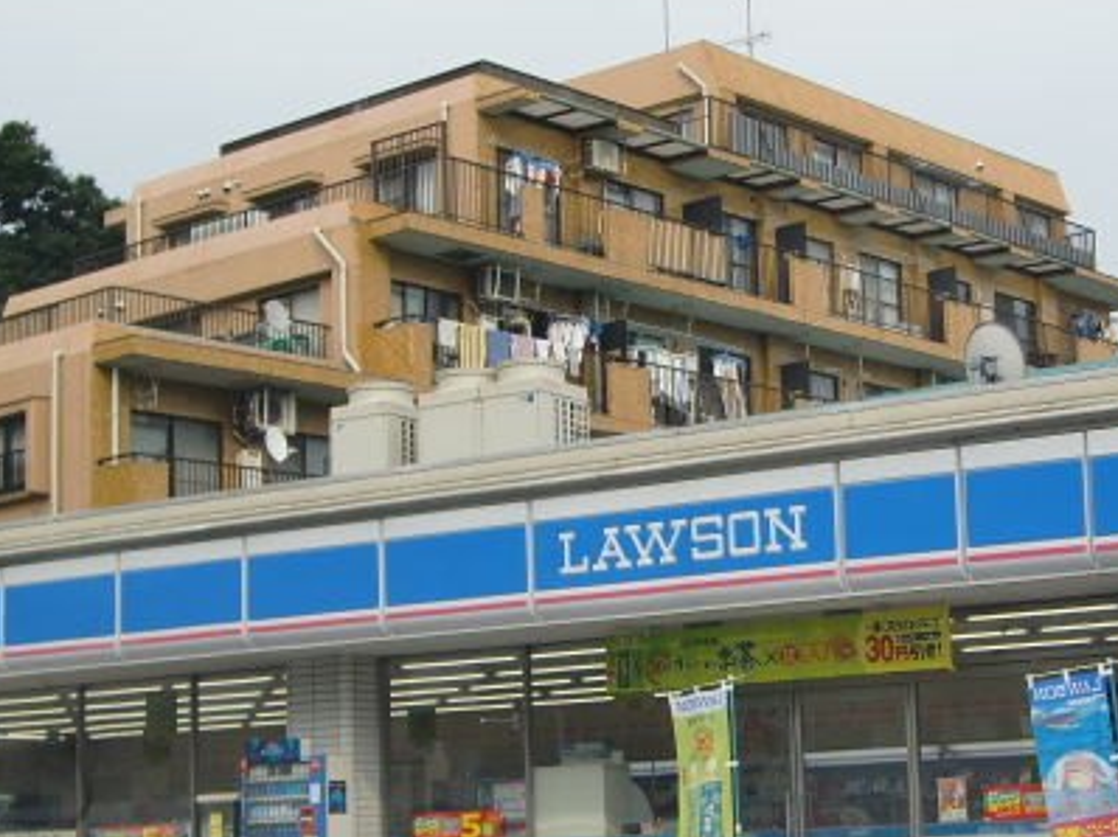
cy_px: 548
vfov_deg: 19.8
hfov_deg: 26.2
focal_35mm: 74
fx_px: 2389
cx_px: 750
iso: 64
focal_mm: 8.2
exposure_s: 1/80
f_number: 8.8
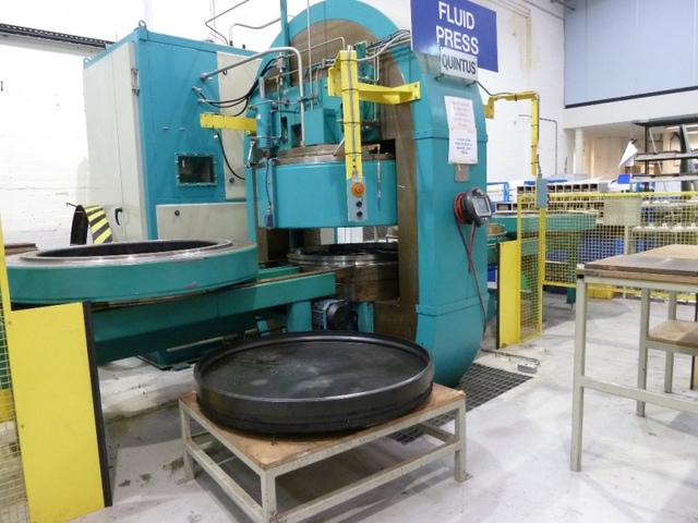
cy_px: 262
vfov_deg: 54.9
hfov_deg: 69.4
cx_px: 349
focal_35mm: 25
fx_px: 504
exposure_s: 1/13
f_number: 3.3
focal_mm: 4.1
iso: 400
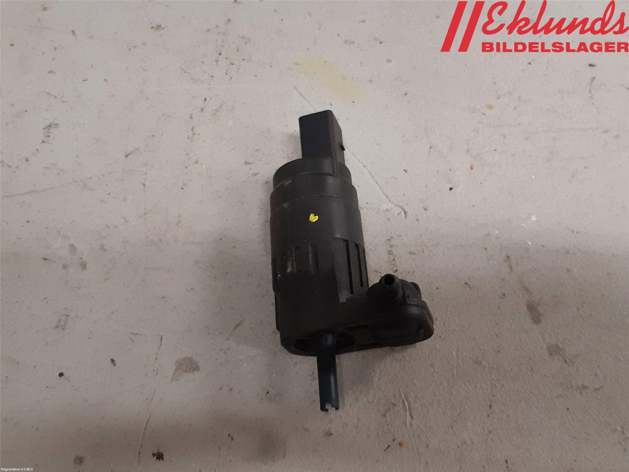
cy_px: 236
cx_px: 314
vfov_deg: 53.1
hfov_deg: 67.3
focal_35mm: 26
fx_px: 472
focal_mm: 3.93
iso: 160
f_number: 1.7
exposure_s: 1/50
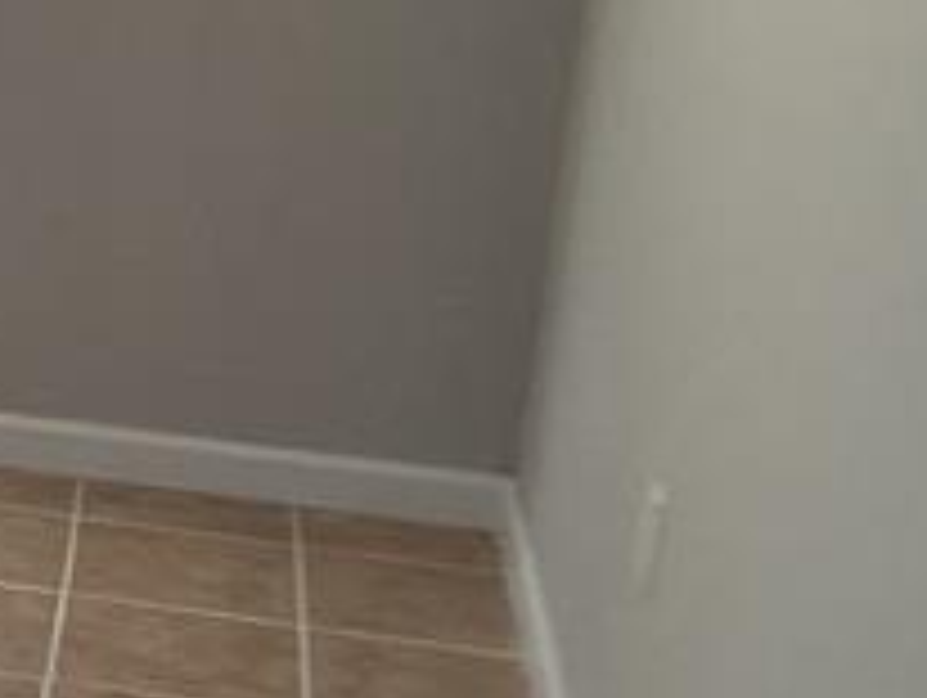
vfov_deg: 10.3
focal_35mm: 144
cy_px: 203
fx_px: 3861
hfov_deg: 12.1
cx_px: -968
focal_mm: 3
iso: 32
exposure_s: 1/120
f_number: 1.8
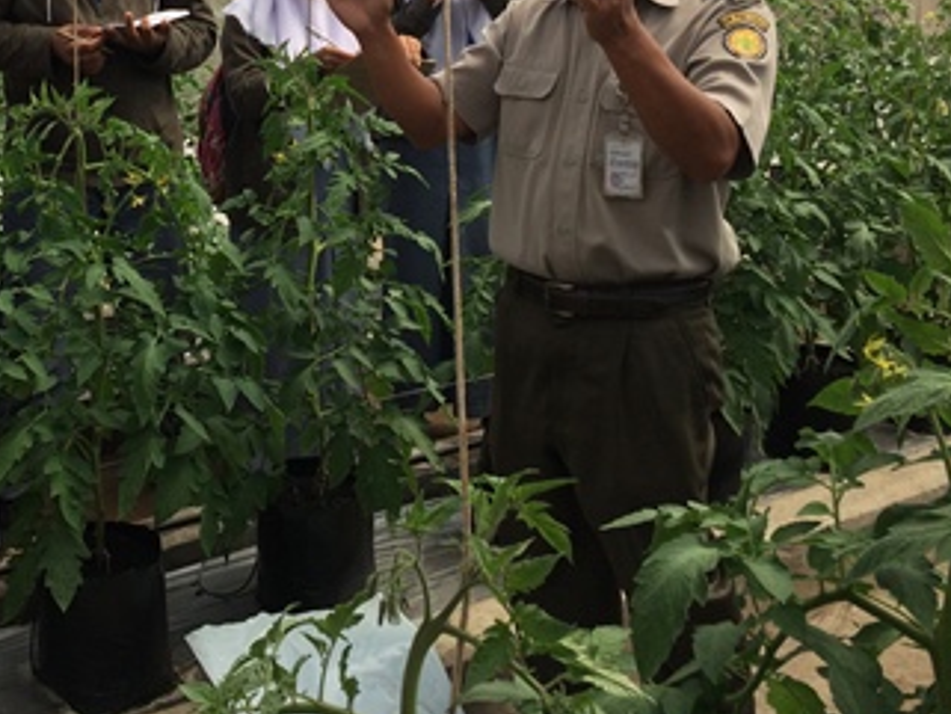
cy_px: 129
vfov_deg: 28.4
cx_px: 179
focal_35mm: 50
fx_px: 1374
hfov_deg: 36.8
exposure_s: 1/1953
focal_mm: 4.15
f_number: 2.2
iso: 32
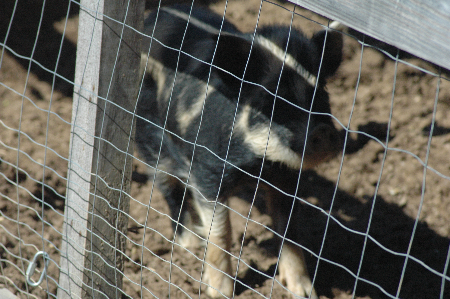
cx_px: 225
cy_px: 150
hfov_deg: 6.9
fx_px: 3747
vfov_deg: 4.6
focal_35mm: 300
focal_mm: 200
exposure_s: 1/1600
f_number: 10
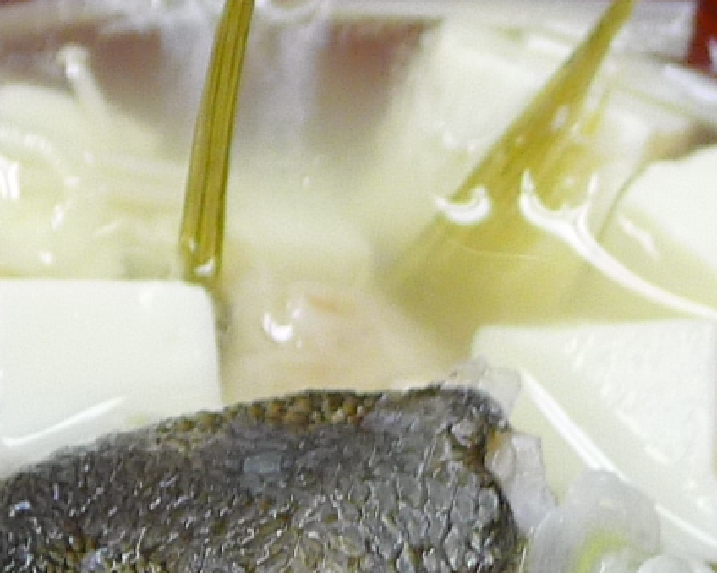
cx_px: 115
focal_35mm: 141
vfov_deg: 10.7
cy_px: 722
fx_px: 2991
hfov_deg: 13.6
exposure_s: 1/60
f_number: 2
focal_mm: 5.1
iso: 125
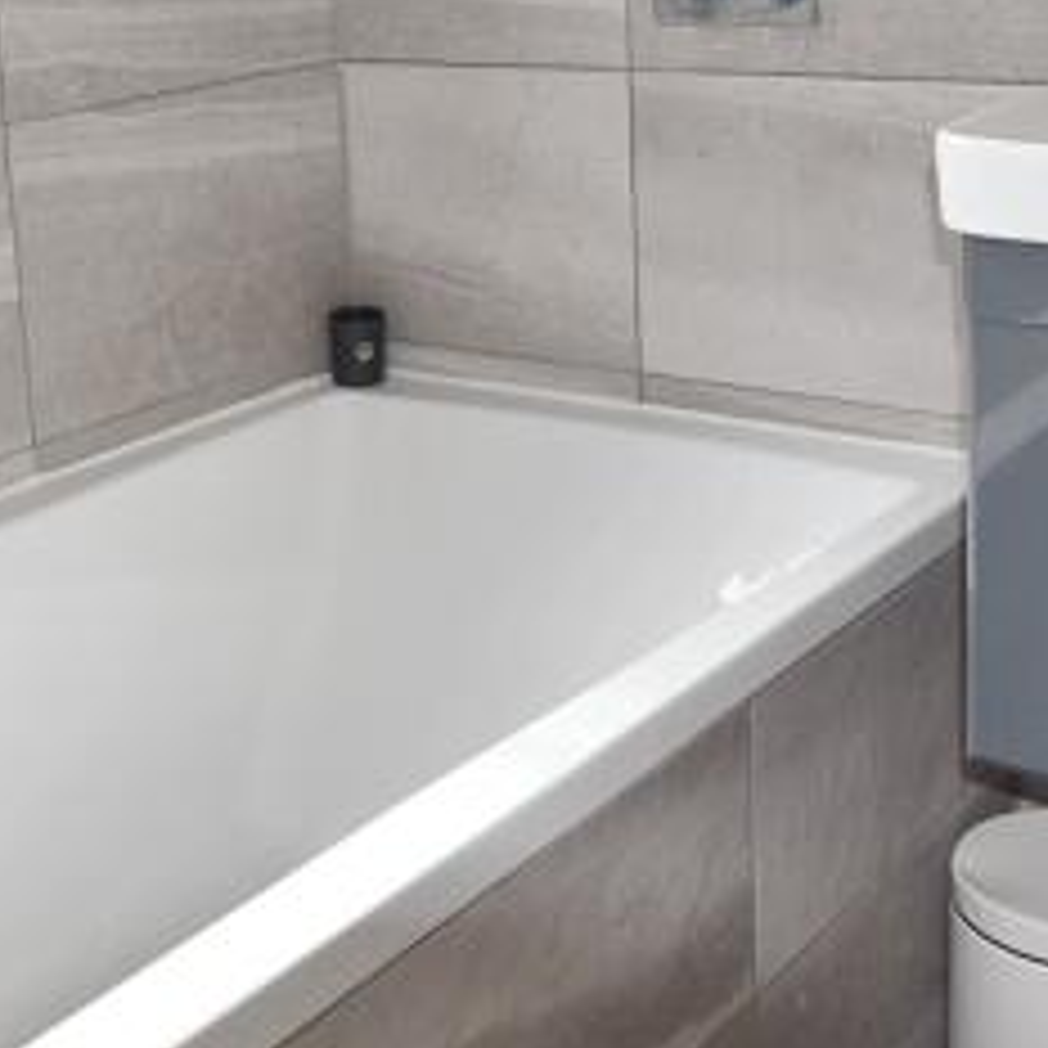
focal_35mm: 56
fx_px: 1918
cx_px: 373
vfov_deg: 29.9
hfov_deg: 30.4
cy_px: 218
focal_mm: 10
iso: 220
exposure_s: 1/200
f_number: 5
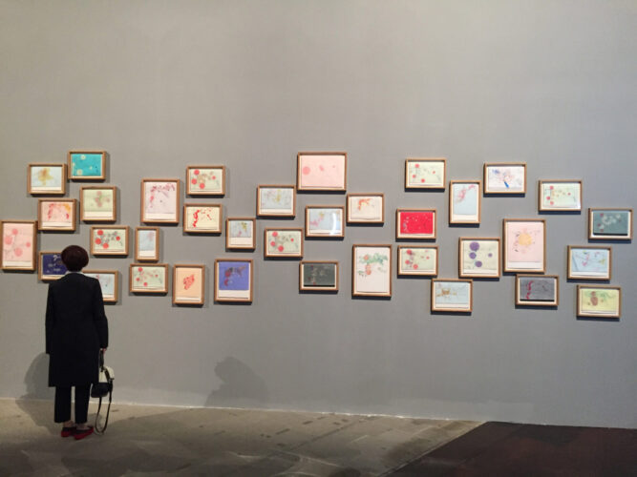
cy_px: 238
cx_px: 318
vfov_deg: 48.2
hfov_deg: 61.7
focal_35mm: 29
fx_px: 534
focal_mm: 4.15
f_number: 2.2
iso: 160
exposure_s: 1/30
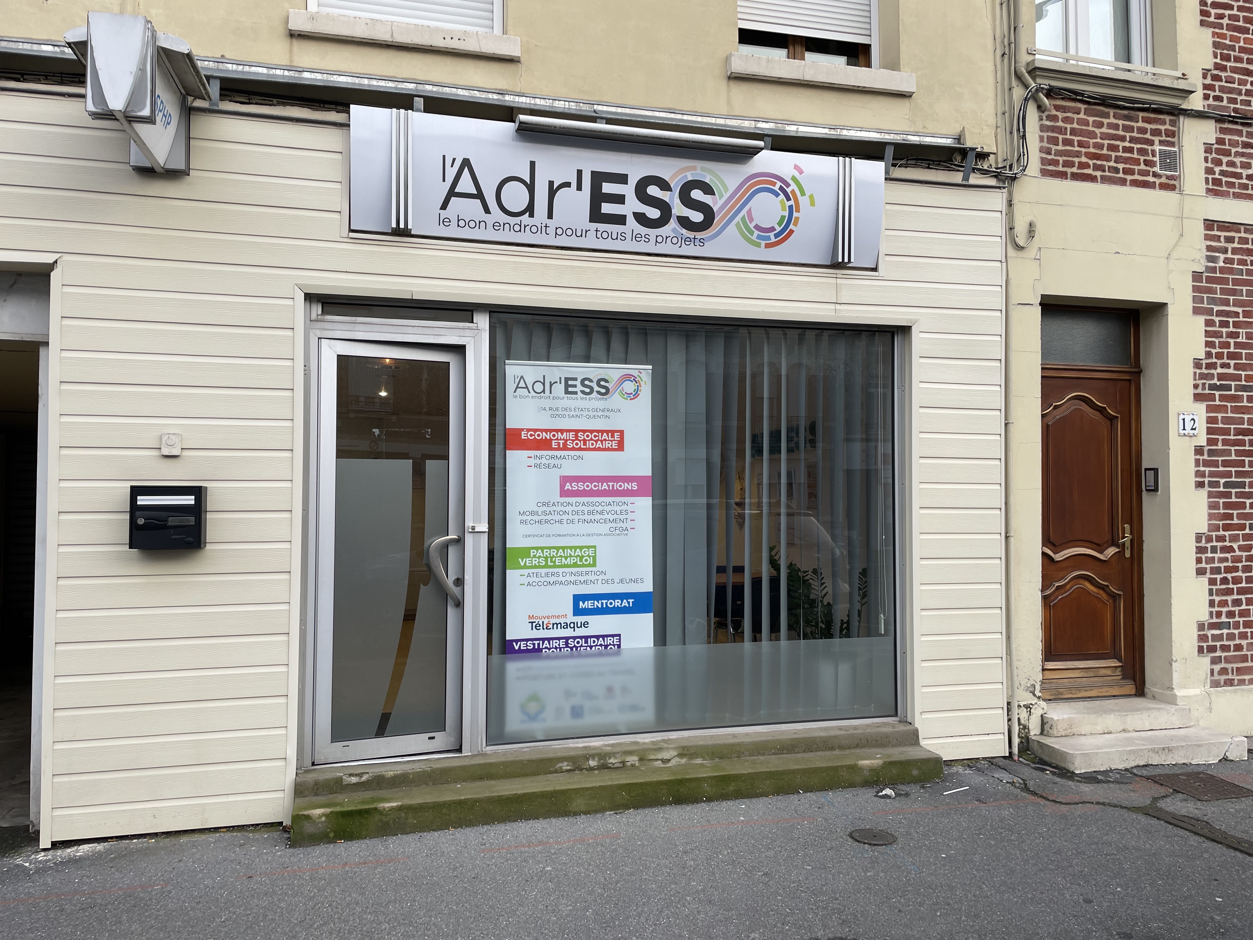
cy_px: 470
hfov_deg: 67.3
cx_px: 626
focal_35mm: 26
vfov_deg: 53.1
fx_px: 941
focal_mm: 4.2
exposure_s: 1/170
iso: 40
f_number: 1.6
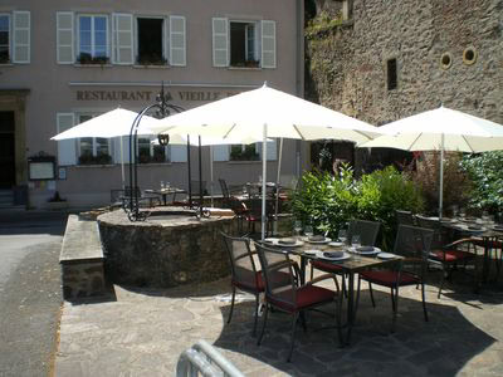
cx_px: 252
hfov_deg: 51.4
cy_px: 188
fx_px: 523
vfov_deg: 39.7
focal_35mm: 36
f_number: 4.6
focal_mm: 6.3
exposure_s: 1/400
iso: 64
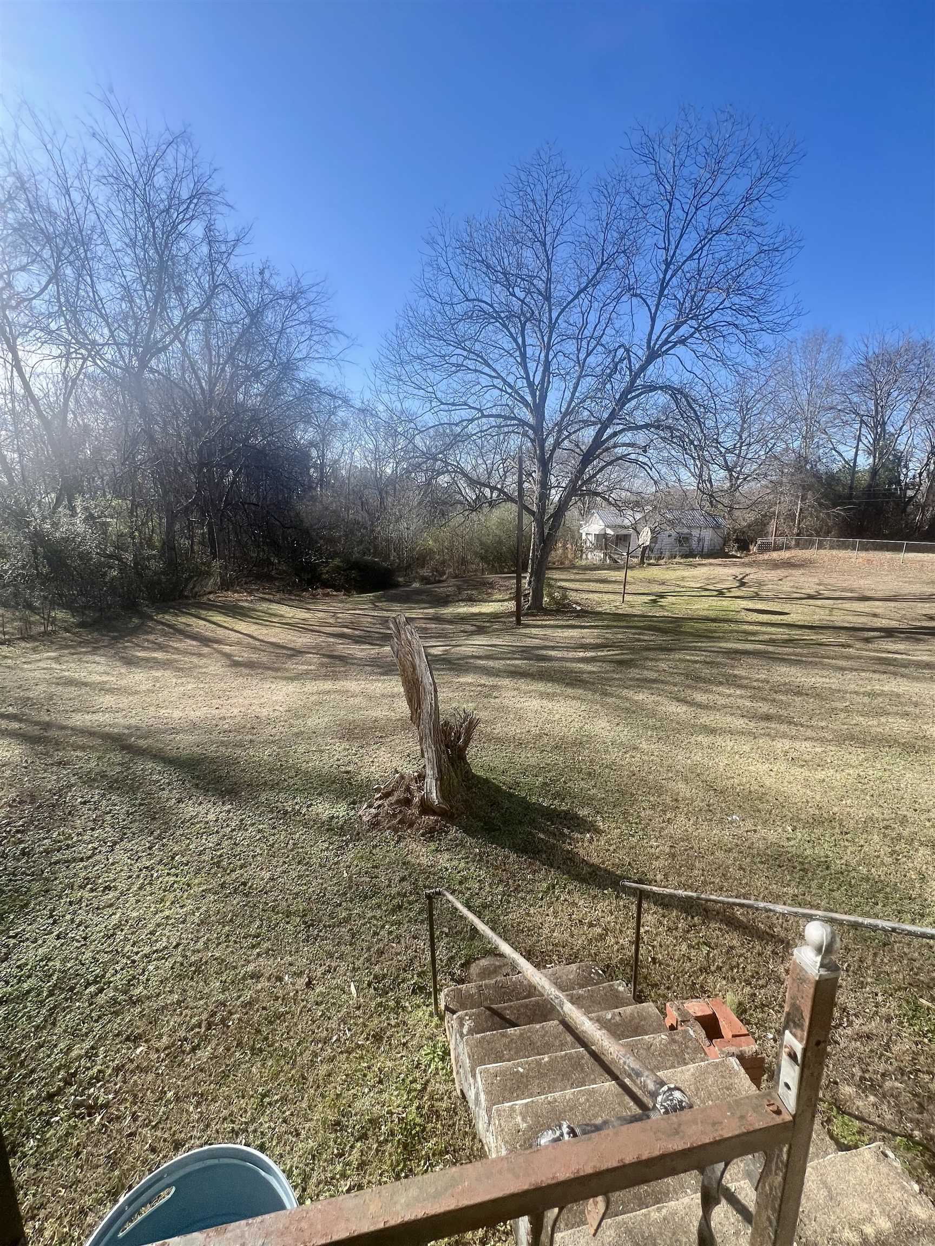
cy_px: 623
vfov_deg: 106.2
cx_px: 468
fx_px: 468
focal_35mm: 13
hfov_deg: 89.9
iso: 32
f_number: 1.8
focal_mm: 1.57
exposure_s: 1/531
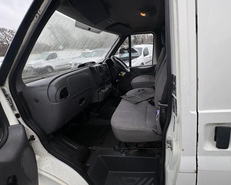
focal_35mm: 17
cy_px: 84
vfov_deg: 76.8
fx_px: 116
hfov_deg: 88.2
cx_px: 141
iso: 125
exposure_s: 1/99
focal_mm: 2.22
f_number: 2.2
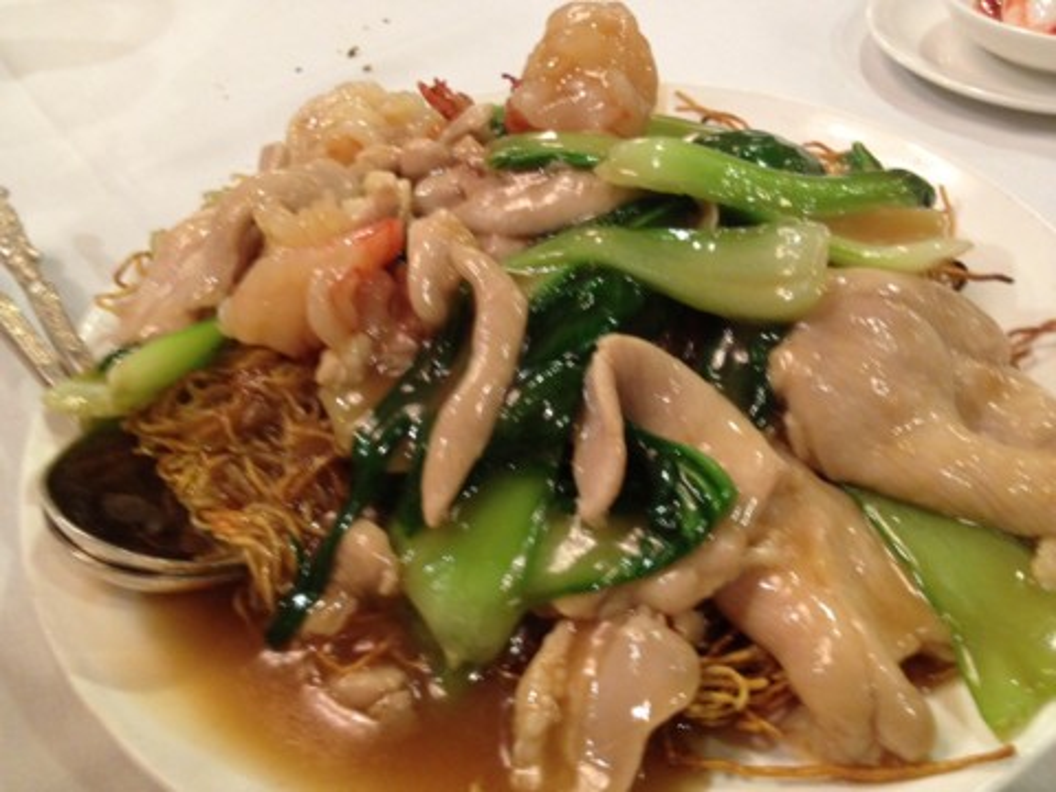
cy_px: 396
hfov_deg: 52.6
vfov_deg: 40.7
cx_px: 528
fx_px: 1068
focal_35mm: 35
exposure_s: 1/20
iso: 250
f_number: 2.4
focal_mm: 4.28
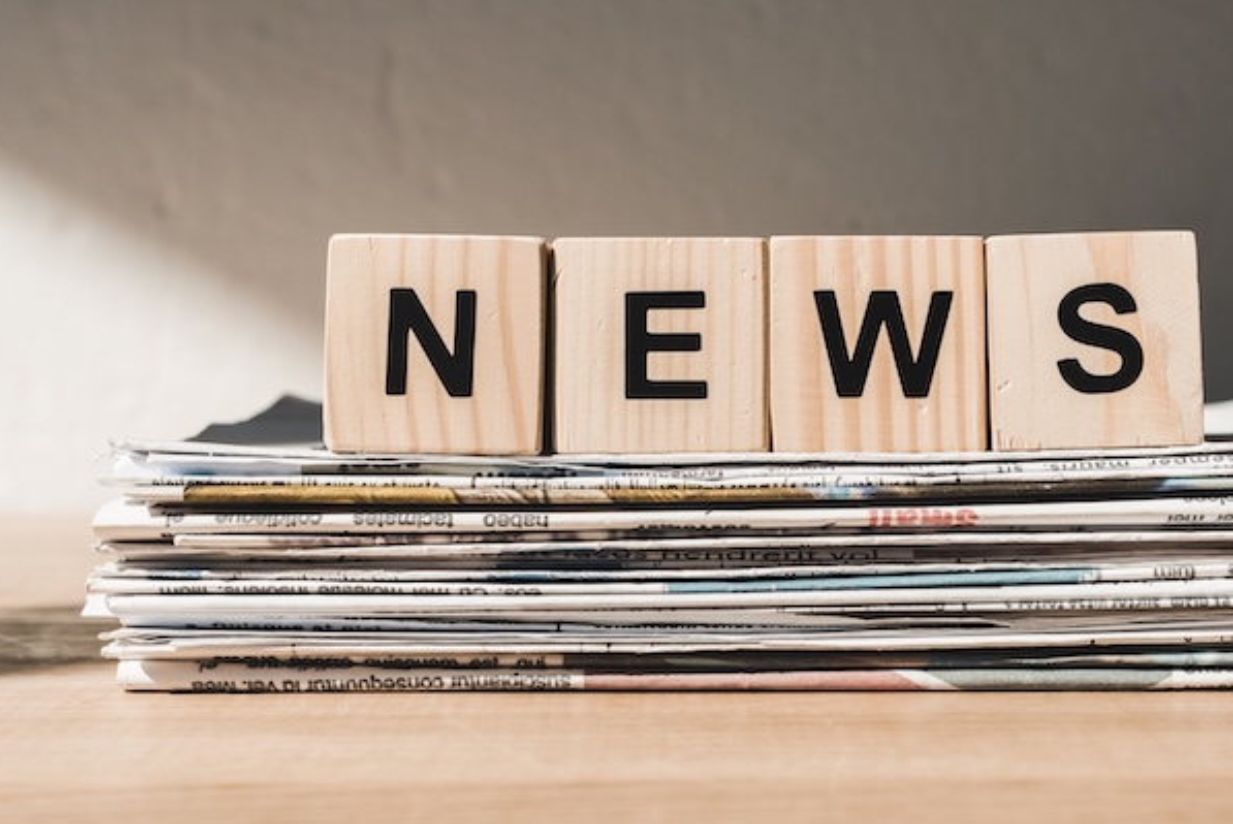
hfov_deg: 29.9
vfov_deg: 20.3
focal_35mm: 67
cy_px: 322
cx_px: 812
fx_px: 2296
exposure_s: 1/1000
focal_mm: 50
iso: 125
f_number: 5.6
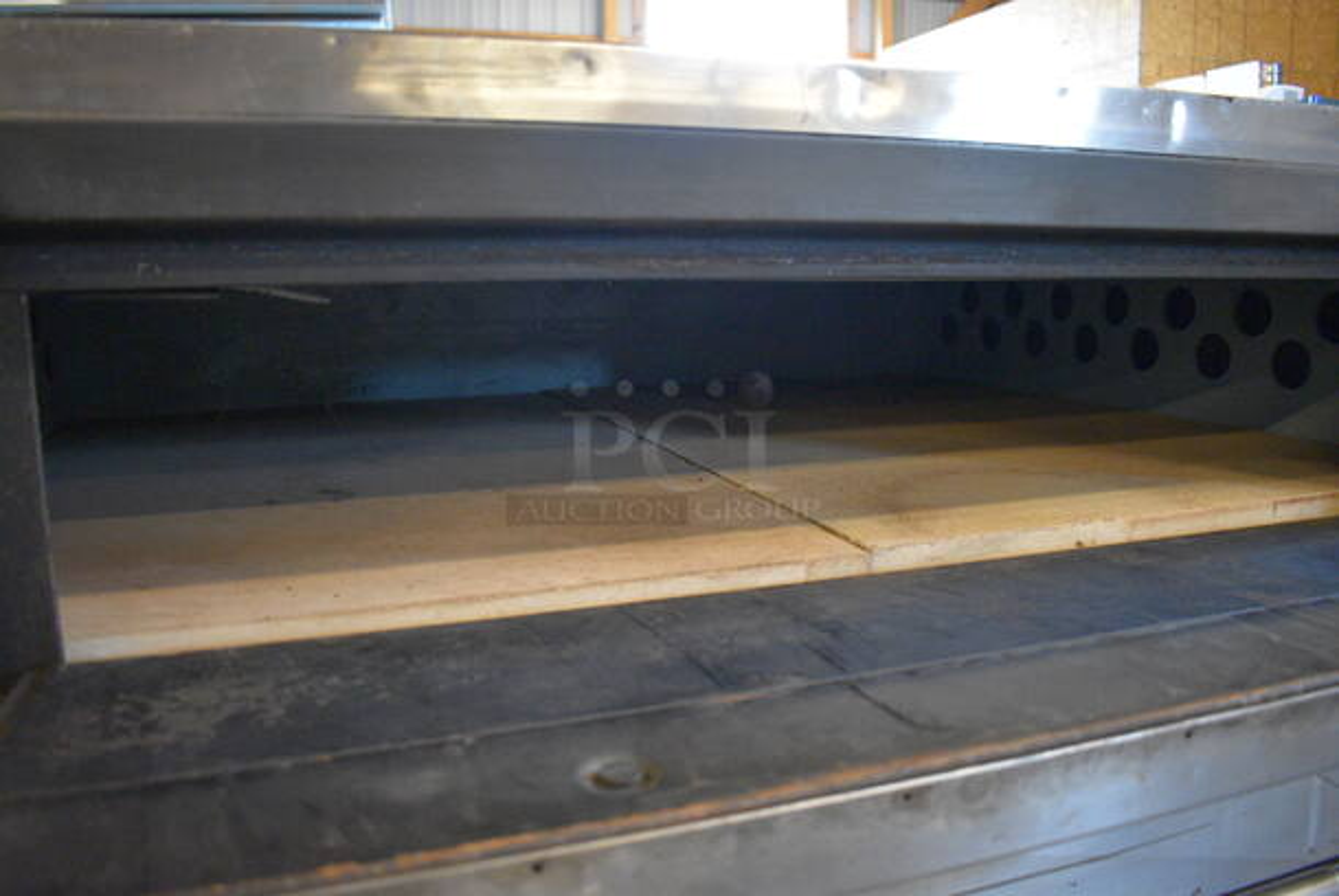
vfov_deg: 48.0
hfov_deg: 67.3
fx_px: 1005
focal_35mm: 27
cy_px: 448
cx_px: 670
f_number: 3.5
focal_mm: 18
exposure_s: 1/125
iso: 6400
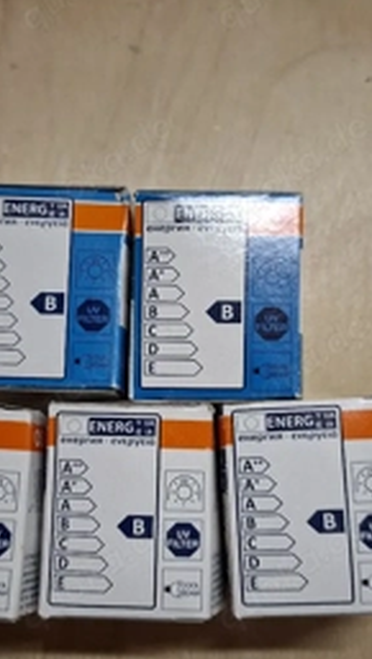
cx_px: 151
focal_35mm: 39
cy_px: 400
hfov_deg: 30.4
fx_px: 682
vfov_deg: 51.2
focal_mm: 5.54
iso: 250
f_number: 1.8
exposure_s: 1/33
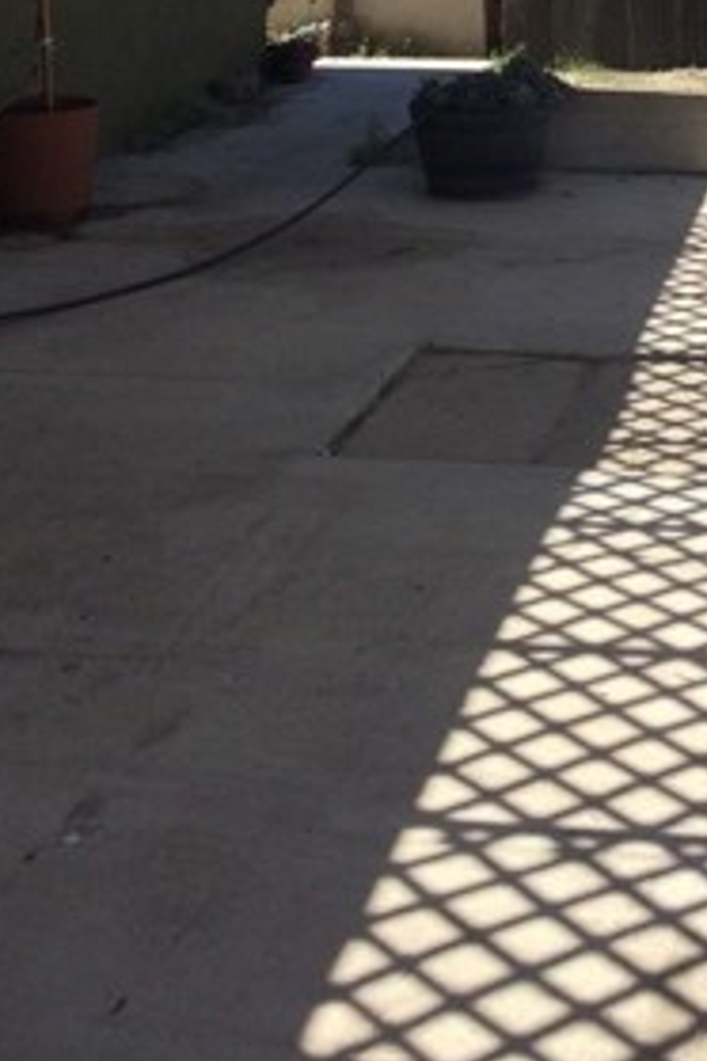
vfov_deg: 26.1
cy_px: 38
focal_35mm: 74
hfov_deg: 18.0
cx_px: 707
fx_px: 2180
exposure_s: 1/1274
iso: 25
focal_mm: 3.3
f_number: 2.4
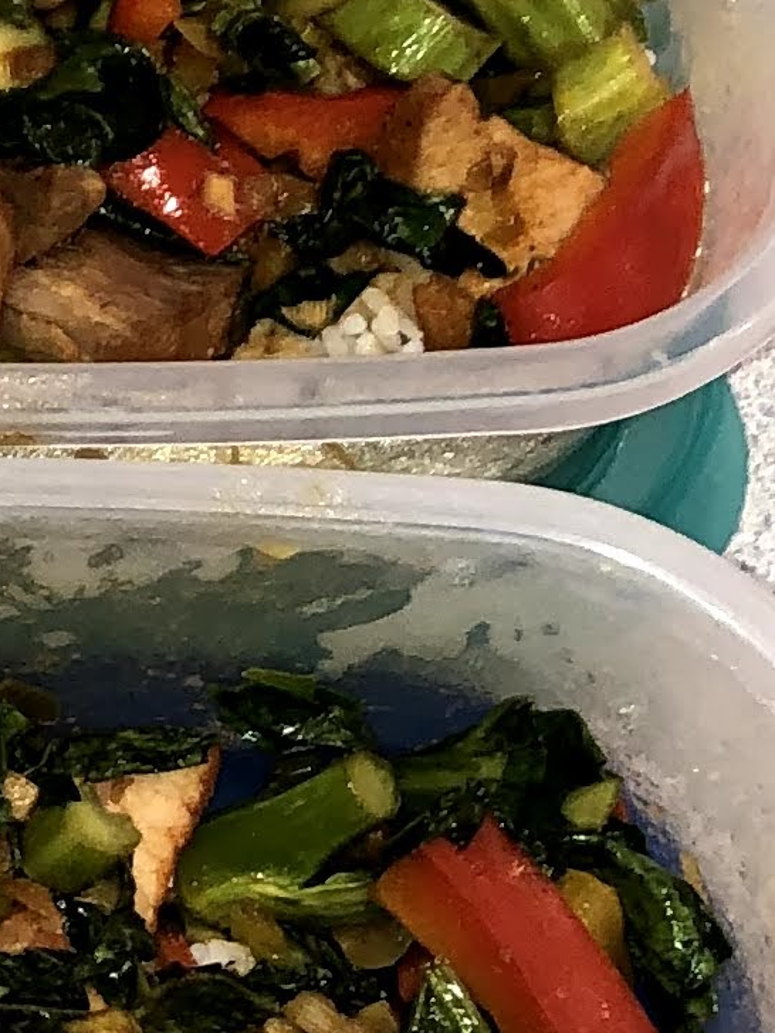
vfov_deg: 12.7
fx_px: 4627
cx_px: -1053
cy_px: 602
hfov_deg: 8.7
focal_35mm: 155
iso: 40
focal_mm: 3.99
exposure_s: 1/24
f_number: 1.8
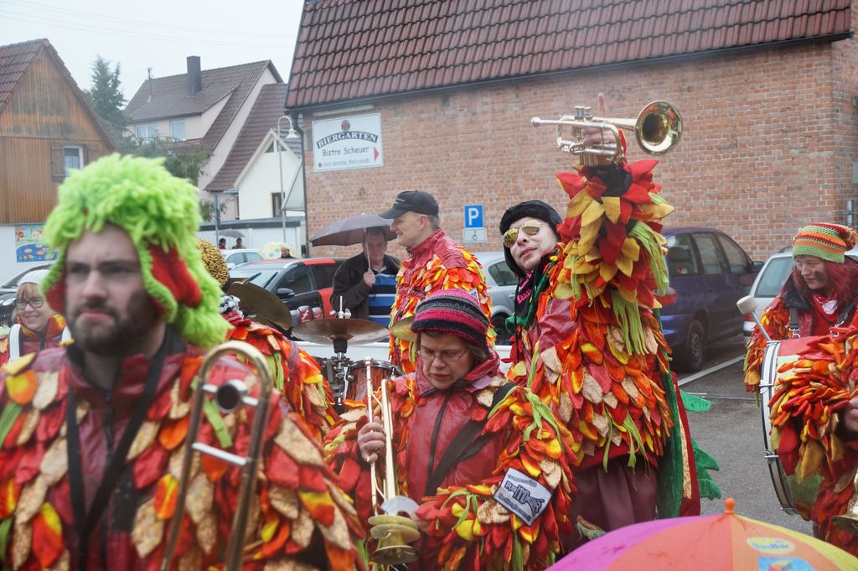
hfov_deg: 43.6
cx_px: 429
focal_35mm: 45
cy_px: 286
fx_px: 1072
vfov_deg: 29.8
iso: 640
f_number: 4
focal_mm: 30
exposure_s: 1/160
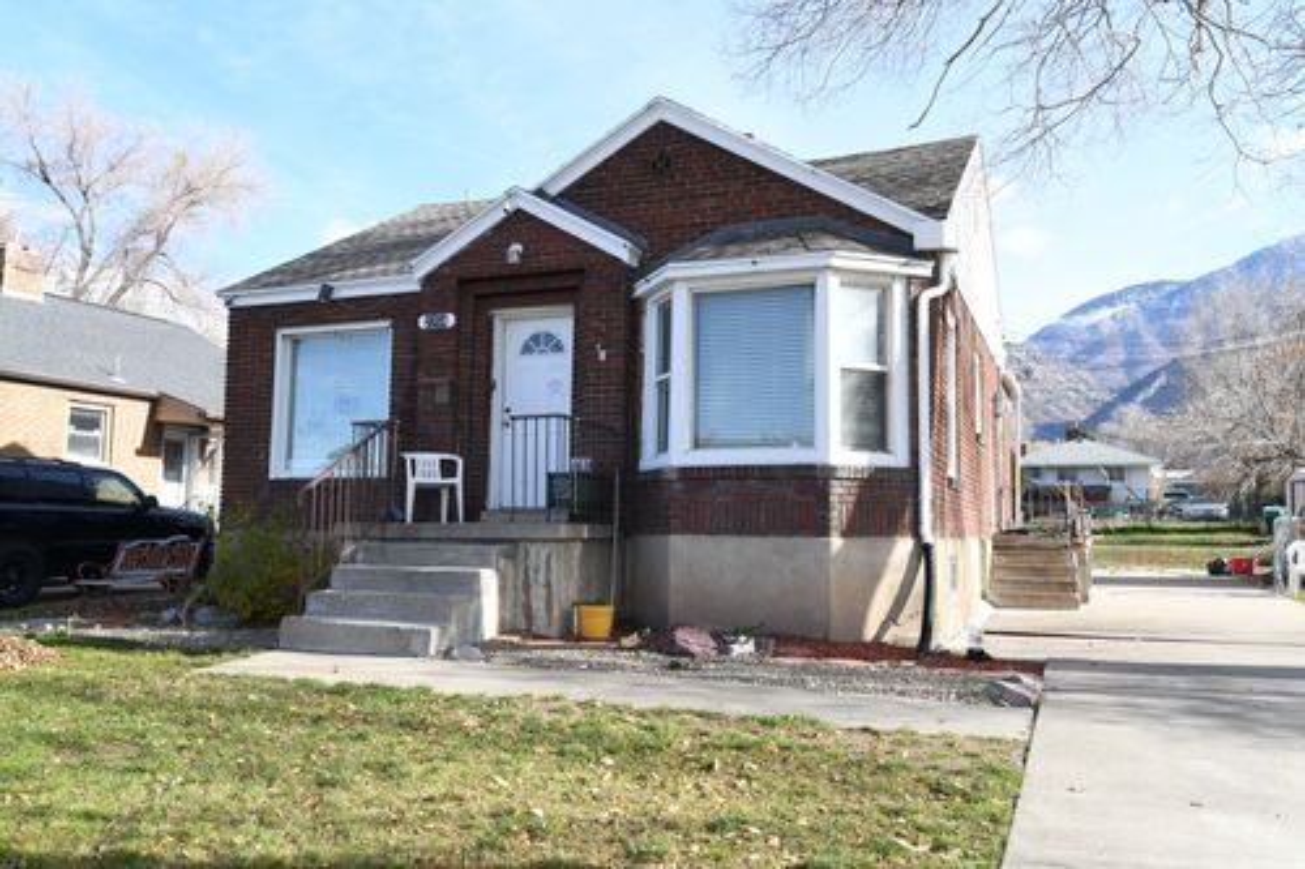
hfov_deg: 61.9
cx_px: 652
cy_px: 434
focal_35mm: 30
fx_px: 1087
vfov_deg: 43.6
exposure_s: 1/160
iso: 200
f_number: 8
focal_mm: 30
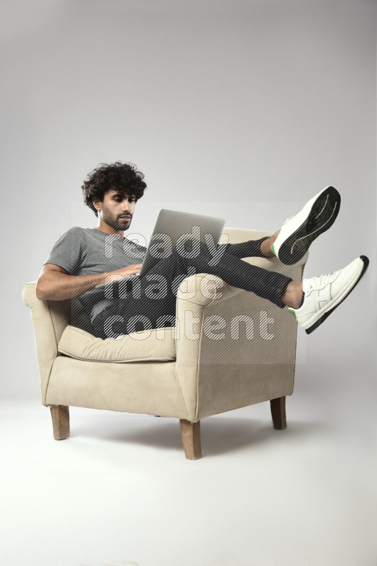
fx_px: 597
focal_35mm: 38
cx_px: 188
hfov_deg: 35.1
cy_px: 283
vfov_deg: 50.7
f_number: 5
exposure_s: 1/125
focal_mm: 38
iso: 400
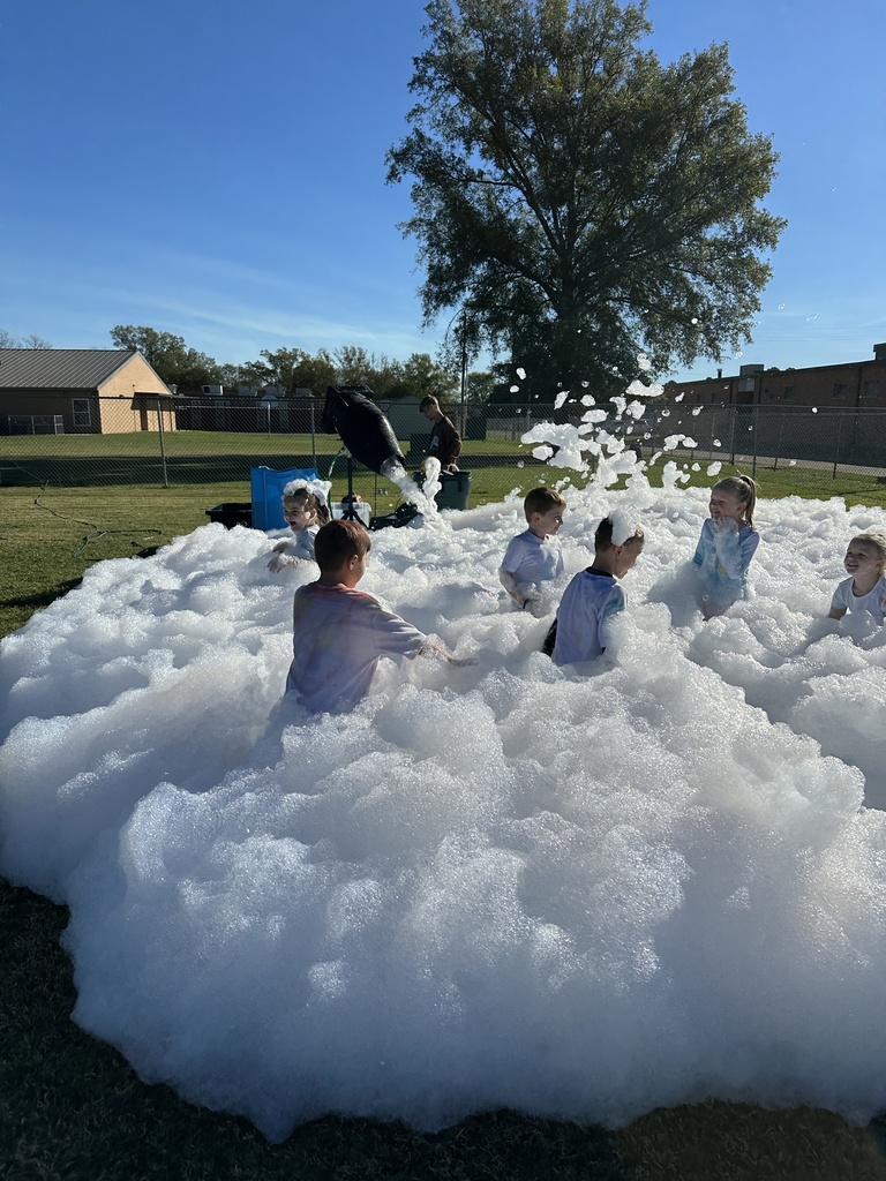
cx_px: 443
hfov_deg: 56.8
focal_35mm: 24
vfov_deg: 71.6
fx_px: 819
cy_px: 590
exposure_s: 1/9709
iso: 80
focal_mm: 6.86
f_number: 1.78
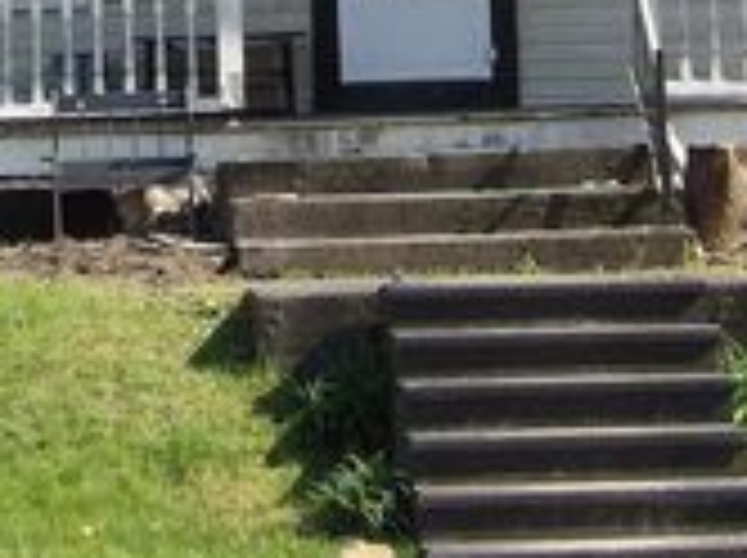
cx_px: 369
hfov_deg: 12.4
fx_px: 3448
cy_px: -259
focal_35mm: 160
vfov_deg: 9.0
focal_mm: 9.5
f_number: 3.4
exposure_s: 1/416
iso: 100
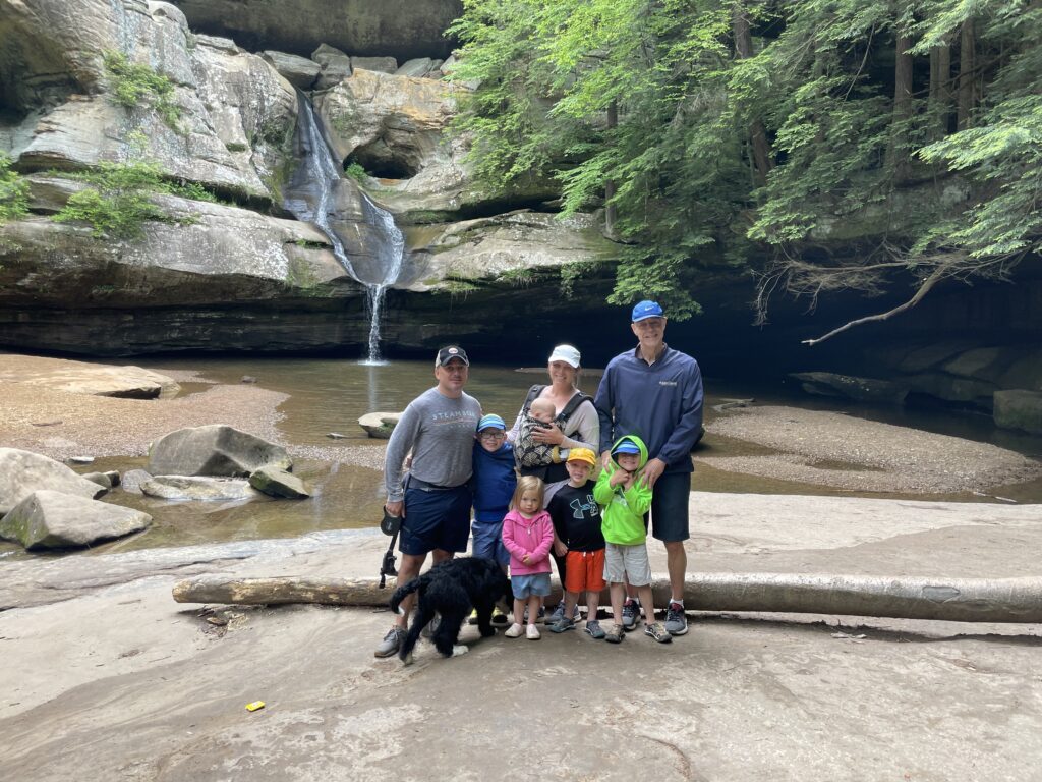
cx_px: 521
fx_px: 783
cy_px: 391
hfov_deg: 67.3
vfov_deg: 53.1
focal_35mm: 26
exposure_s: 1/121
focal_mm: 4.2
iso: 64
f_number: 1.6
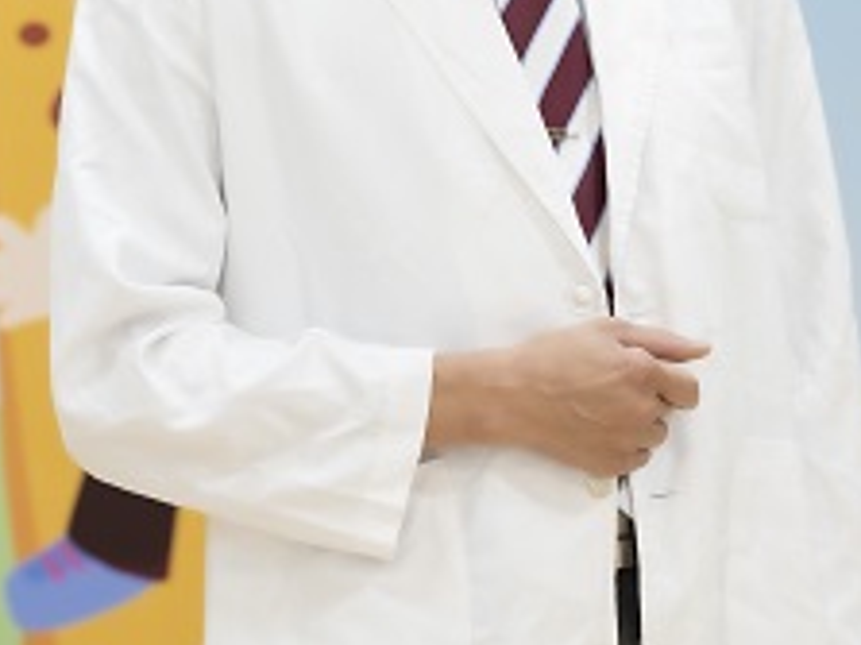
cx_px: 475
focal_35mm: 213
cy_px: 37
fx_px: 5295
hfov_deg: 9.3
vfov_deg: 6.9
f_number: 4
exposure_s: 1/125
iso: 800
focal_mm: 110
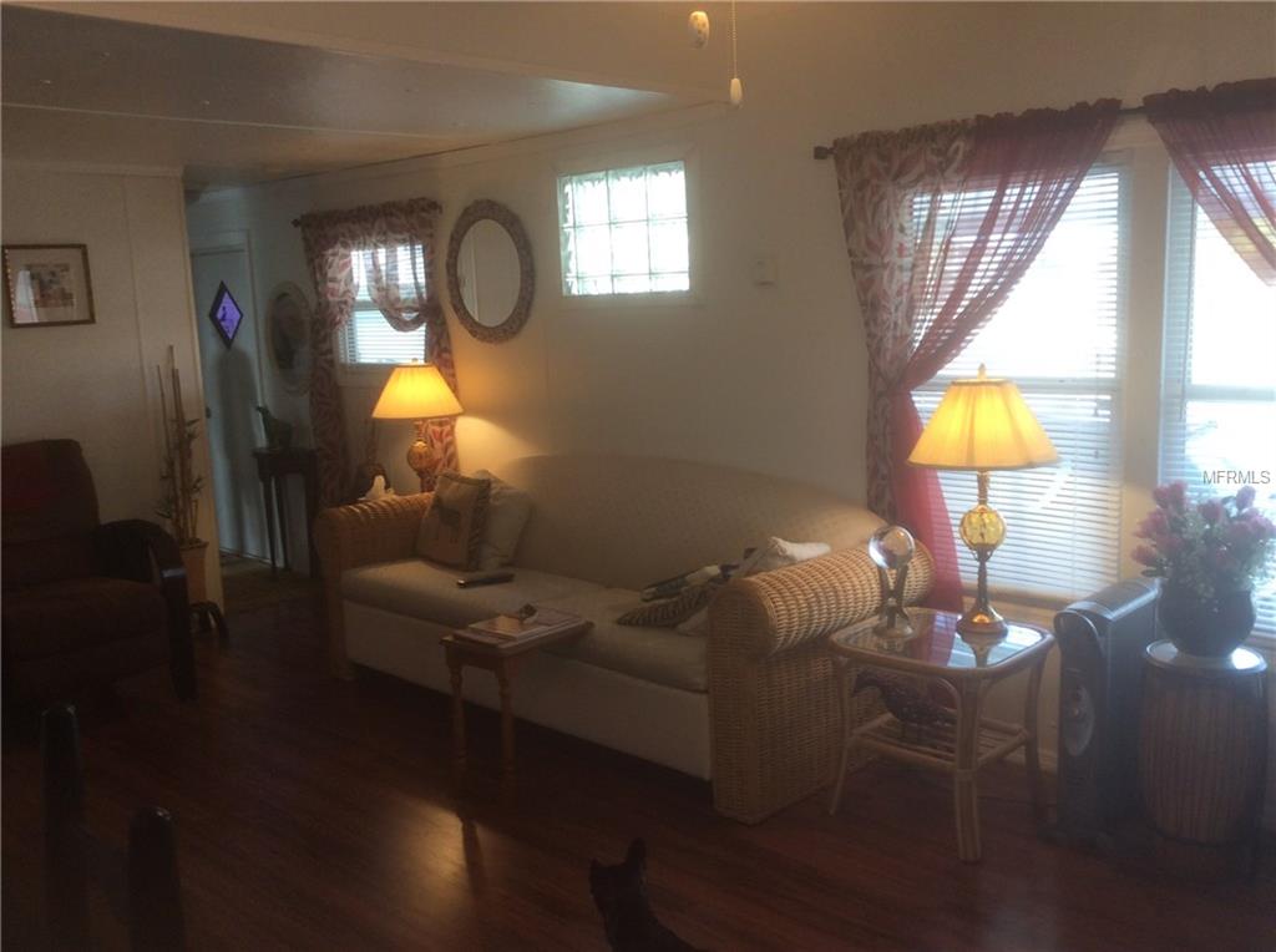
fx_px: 1177
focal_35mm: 32
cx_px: 638
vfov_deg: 44.0
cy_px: 476
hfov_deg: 56.9
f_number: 2.4
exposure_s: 1/30
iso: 40
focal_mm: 3.3
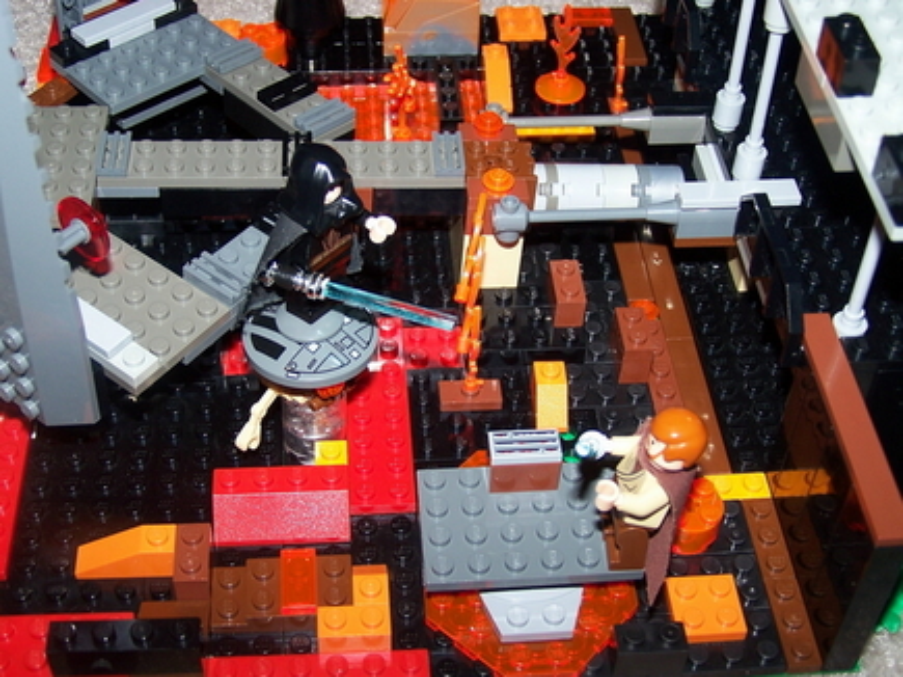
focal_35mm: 56
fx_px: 1460
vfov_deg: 26.1
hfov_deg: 34.4
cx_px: 452
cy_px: 338
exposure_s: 1/60
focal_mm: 9.3
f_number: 3.2
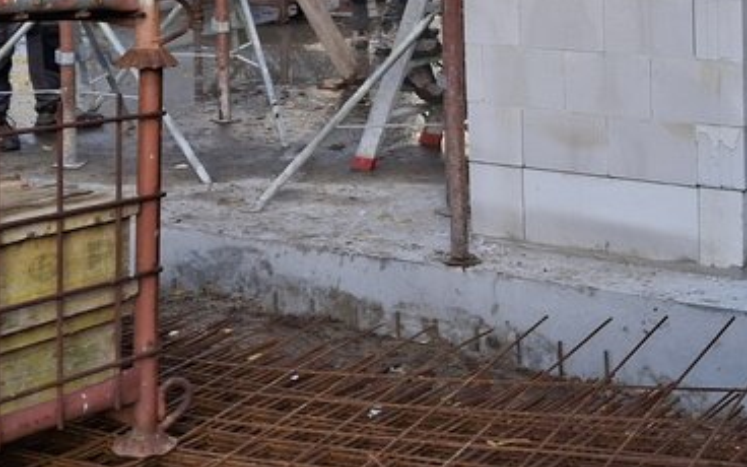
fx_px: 1466
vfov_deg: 17.2
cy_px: -104
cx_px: 436
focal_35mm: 72
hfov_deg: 28.5
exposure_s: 1/525
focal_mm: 4.69
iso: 25
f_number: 1.8
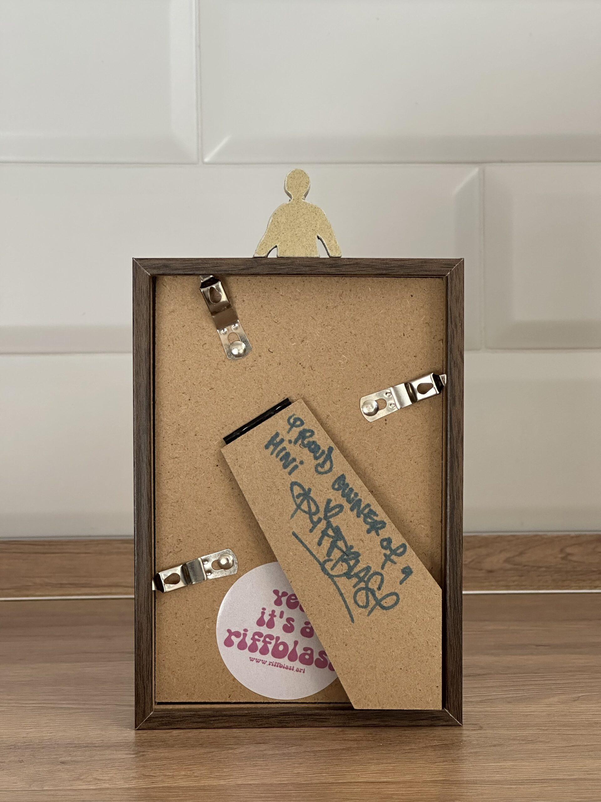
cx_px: 300
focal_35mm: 77
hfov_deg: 19.1
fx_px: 1782
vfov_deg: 25.3
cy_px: 401
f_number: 2.8
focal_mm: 9
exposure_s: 1/99
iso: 160
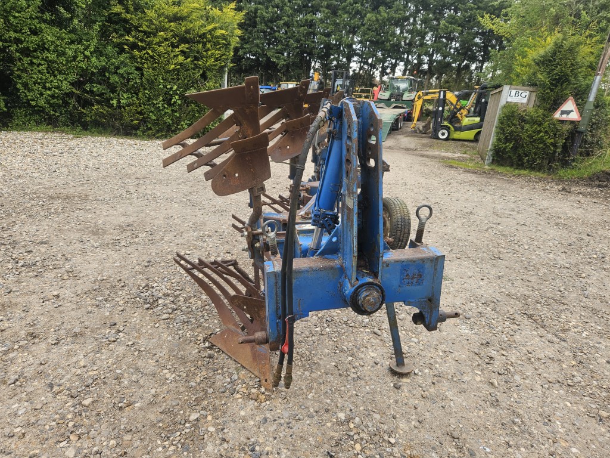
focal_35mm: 23
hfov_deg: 73.9
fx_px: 405
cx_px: 305
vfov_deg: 58.9
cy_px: 229
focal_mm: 5.4
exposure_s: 1/180
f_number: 1.8
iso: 32
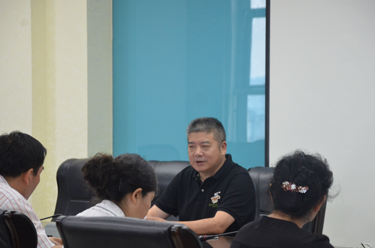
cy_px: 139
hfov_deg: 11.0
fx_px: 1940
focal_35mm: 187
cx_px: 192
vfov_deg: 7.3
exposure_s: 1/100
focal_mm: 105
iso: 1600
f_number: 5.6
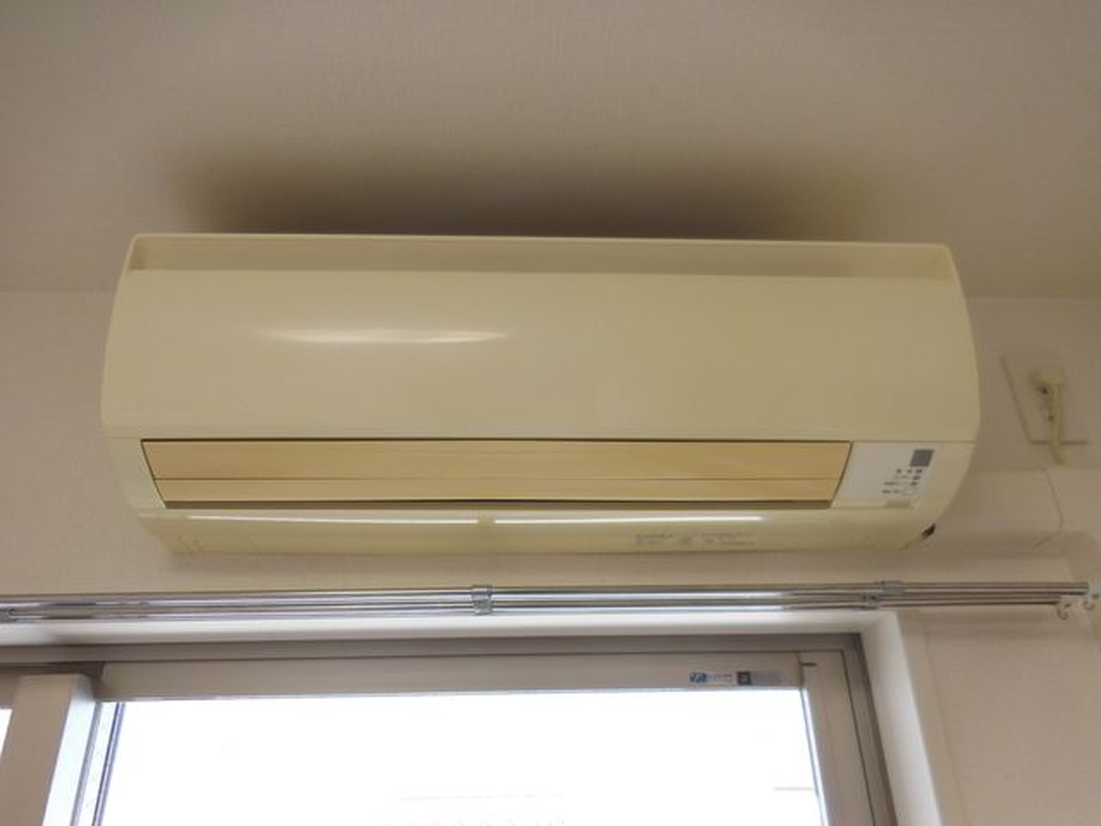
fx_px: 795
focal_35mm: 25
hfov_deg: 69.4
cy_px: 413
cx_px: 550
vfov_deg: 54.9
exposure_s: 1/50
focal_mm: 4.5
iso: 125
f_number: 3.3
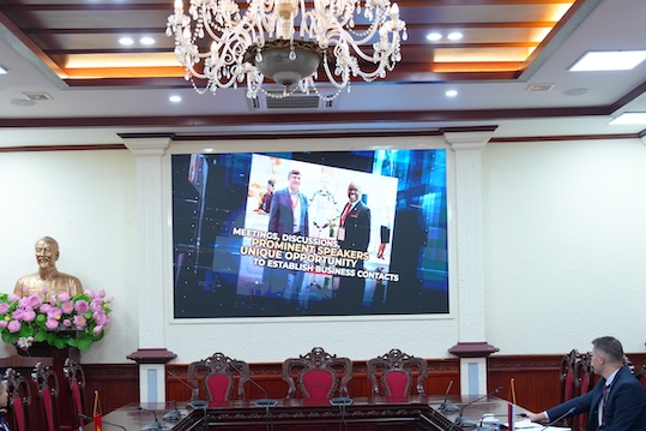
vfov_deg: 27.2
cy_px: 309
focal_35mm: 49
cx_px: 316
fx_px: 879
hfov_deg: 40.4
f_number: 3.2
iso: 1000
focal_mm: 33
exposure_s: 1/160
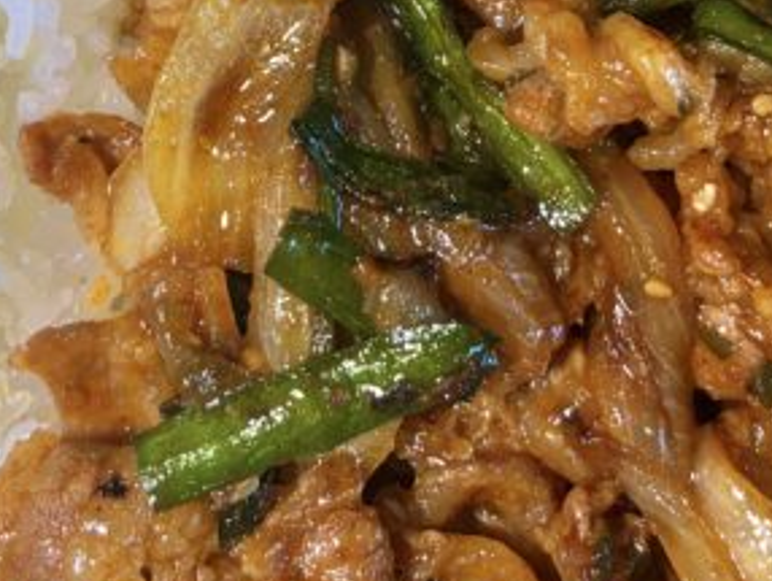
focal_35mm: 93
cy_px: -70
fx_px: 2076
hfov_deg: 21.1
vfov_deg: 15.5
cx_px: 375
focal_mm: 5.96
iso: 125
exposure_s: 1/62
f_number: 1.6
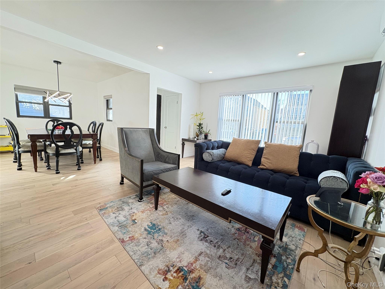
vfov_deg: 85.7
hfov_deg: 102.1
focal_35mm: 14
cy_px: 144
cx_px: 192
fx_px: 156
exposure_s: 1/120
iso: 200
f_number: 2.2
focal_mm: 2.22
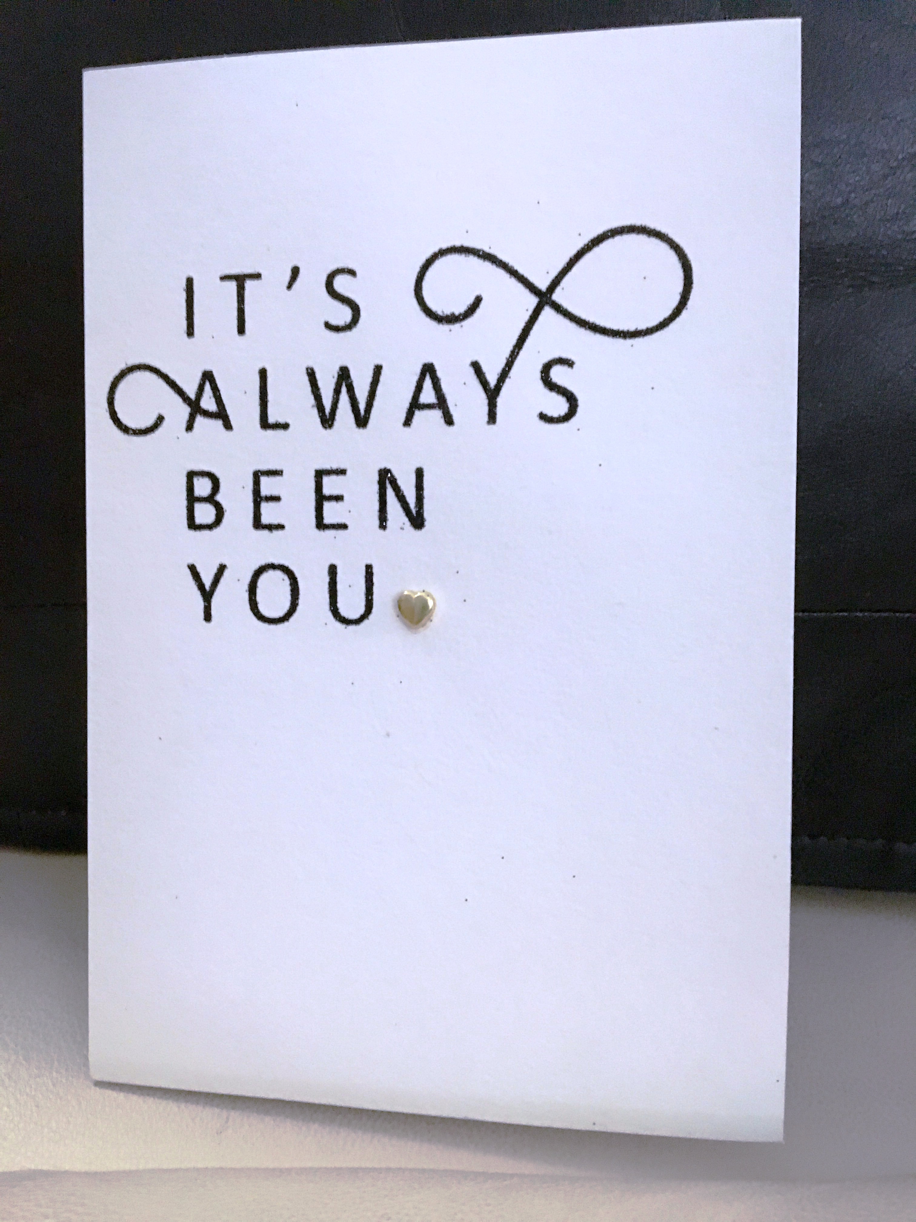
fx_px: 1023
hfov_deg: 48.2
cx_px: 458
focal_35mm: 29
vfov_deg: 61.7
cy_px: 611
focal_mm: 4.15
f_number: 2.2
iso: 400
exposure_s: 1/15
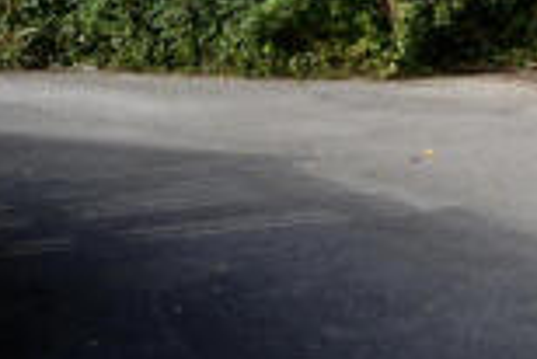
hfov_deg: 22.3
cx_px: 816
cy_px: 5
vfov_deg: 18.0
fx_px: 1105
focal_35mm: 74
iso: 800
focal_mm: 24
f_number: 14
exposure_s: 1/320
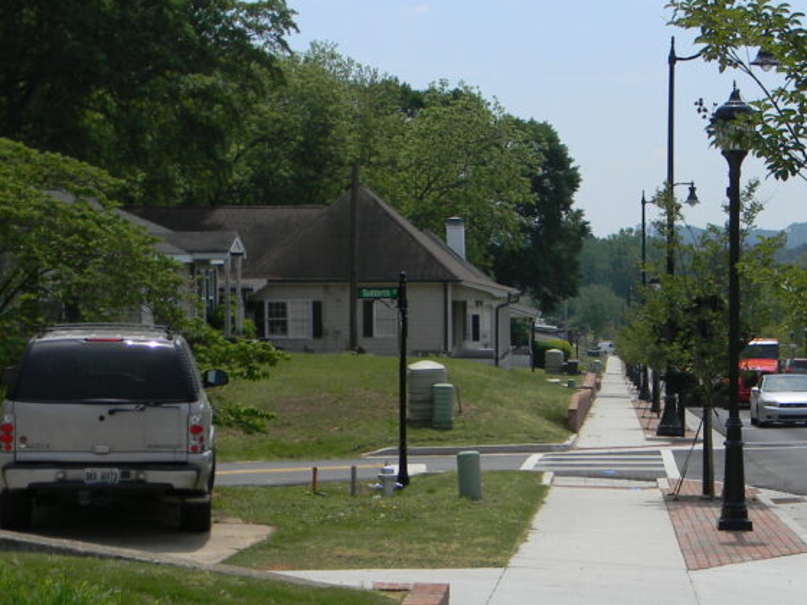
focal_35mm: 86
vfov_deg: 17.0
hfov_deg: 22.6
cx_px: 568
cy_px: 475
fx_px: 2005
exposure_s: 1/290
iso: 80
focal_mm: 8.6
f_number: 7.8
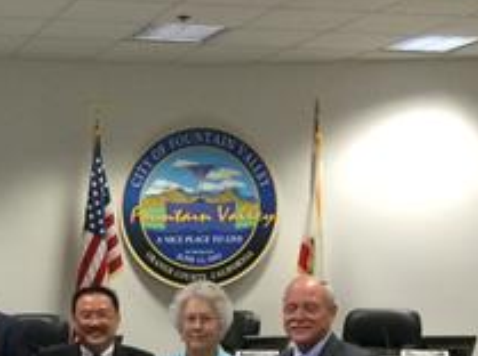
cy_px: 454
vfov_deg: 15.8
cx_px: 23
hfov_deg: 21.4
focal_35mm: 89
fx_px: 1227
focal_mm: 4.15
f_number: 2.2
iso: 200
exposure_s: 1/30
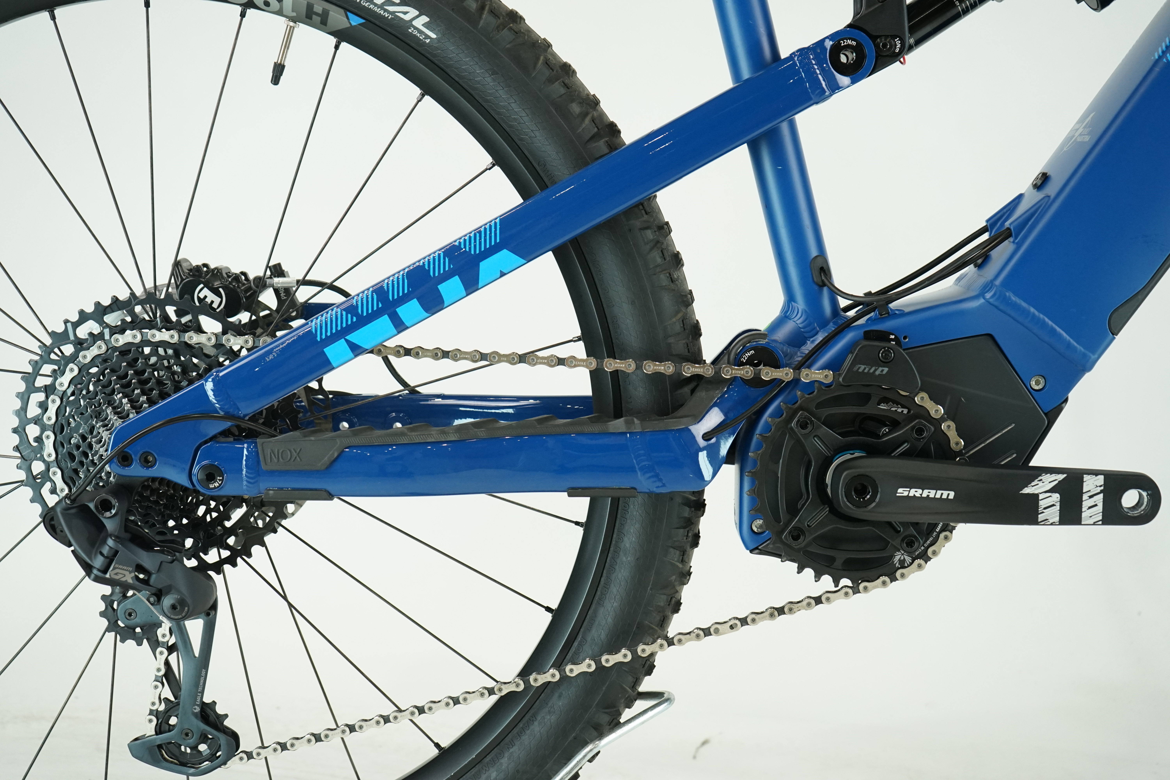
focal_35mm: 43
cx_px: 585
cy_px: 390
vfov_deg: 31.2
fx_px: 1397
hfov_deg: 45.4
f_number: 5.6
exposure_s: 1/200
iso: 1600
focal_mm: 43
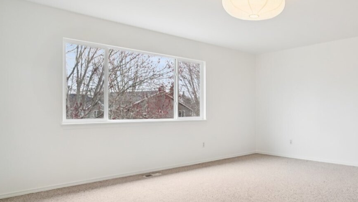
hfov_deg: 65.8
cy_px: 115
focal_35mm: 27
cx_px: 266
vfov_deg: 42.8
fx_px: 256
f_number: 8
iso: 1600
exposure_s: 1/40
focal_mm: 16
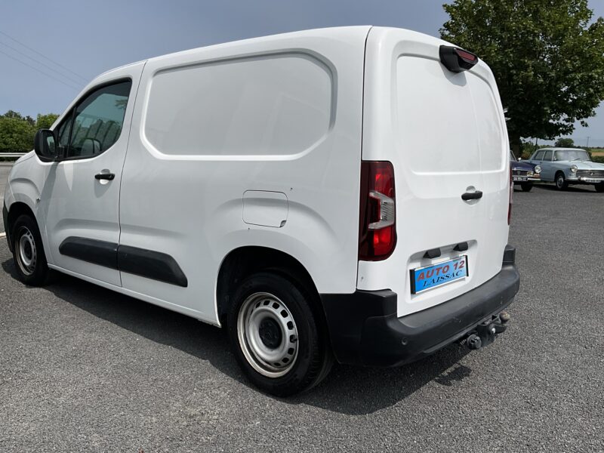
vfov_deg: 48.2
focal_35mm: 29
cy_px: 226
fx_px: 506
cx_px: 302
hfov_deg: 61.7
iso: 25
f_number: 1.8
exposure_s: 1/4065
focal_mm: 3
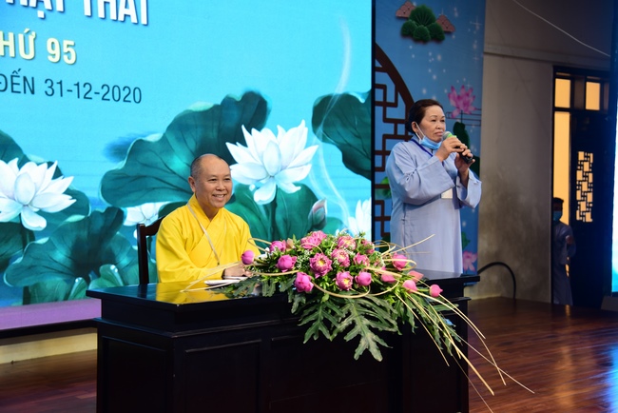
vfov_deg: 26.0
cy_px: 206
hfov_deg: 38.2
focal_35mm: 52
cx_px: 309
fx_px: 893
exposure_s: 1/50
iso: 800
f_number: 4
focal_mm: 52
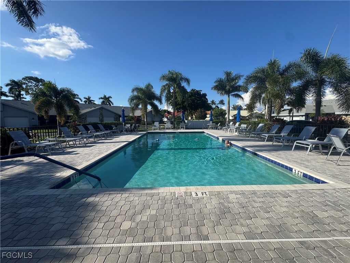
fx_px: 142
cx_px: 175
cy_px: 132
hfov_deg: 102.1
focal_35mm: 14
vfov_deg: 85.7
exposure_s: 1/2083
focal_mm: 2.22
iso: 50
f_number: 2.2
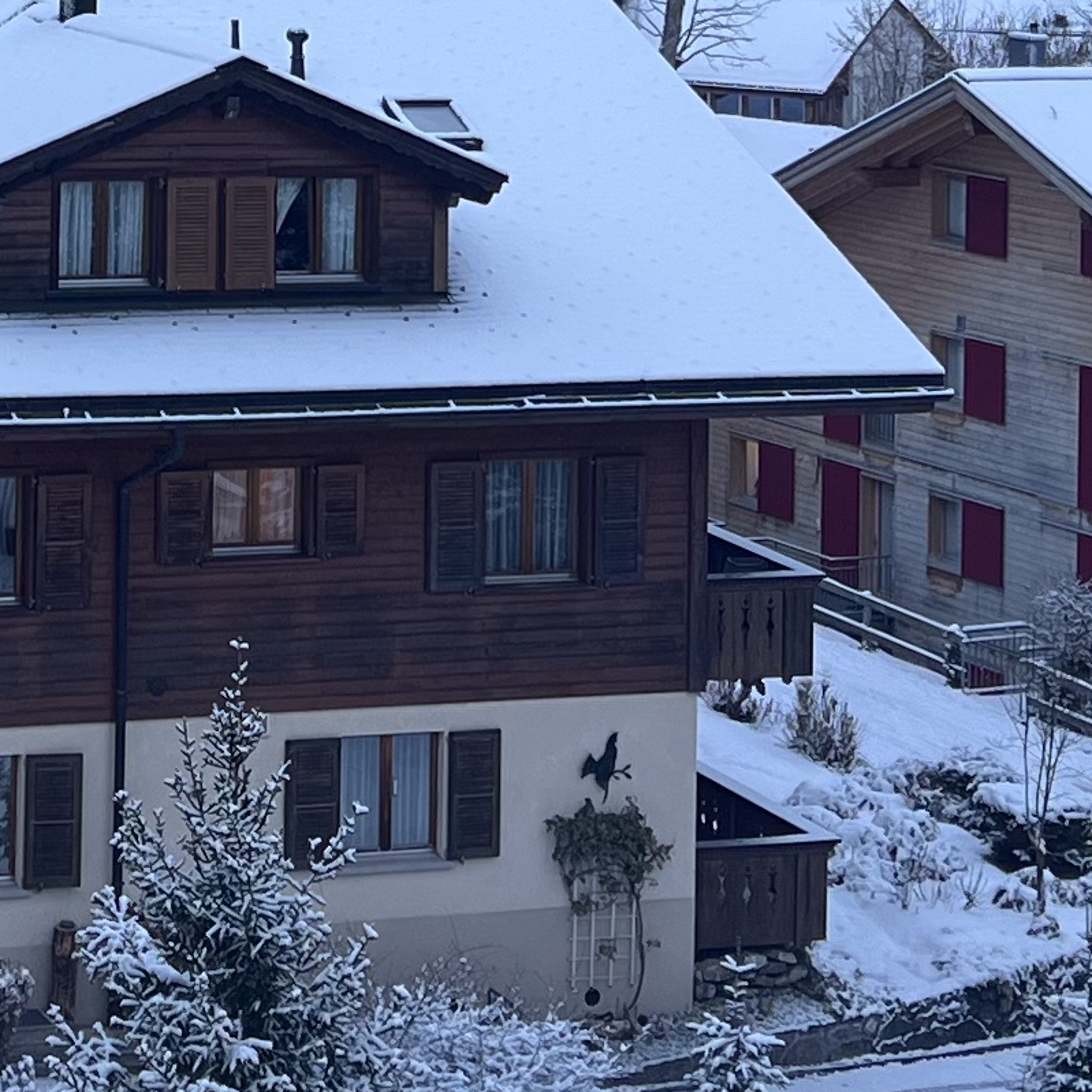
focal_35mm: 116
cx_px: 14
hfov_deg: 14.8
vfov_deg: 14.4
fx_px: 4140
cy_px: -354
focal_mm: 5.7
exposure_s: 1/121
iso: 40
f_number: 1.5
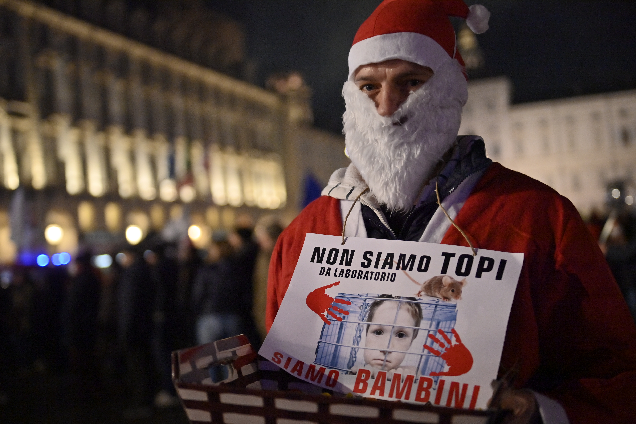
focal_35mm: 55
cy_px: 212
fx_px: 972
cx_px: 318
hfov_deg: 36.2
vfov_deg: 24.6
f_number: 2.8
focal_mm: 55
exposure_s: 1/200
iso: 1600
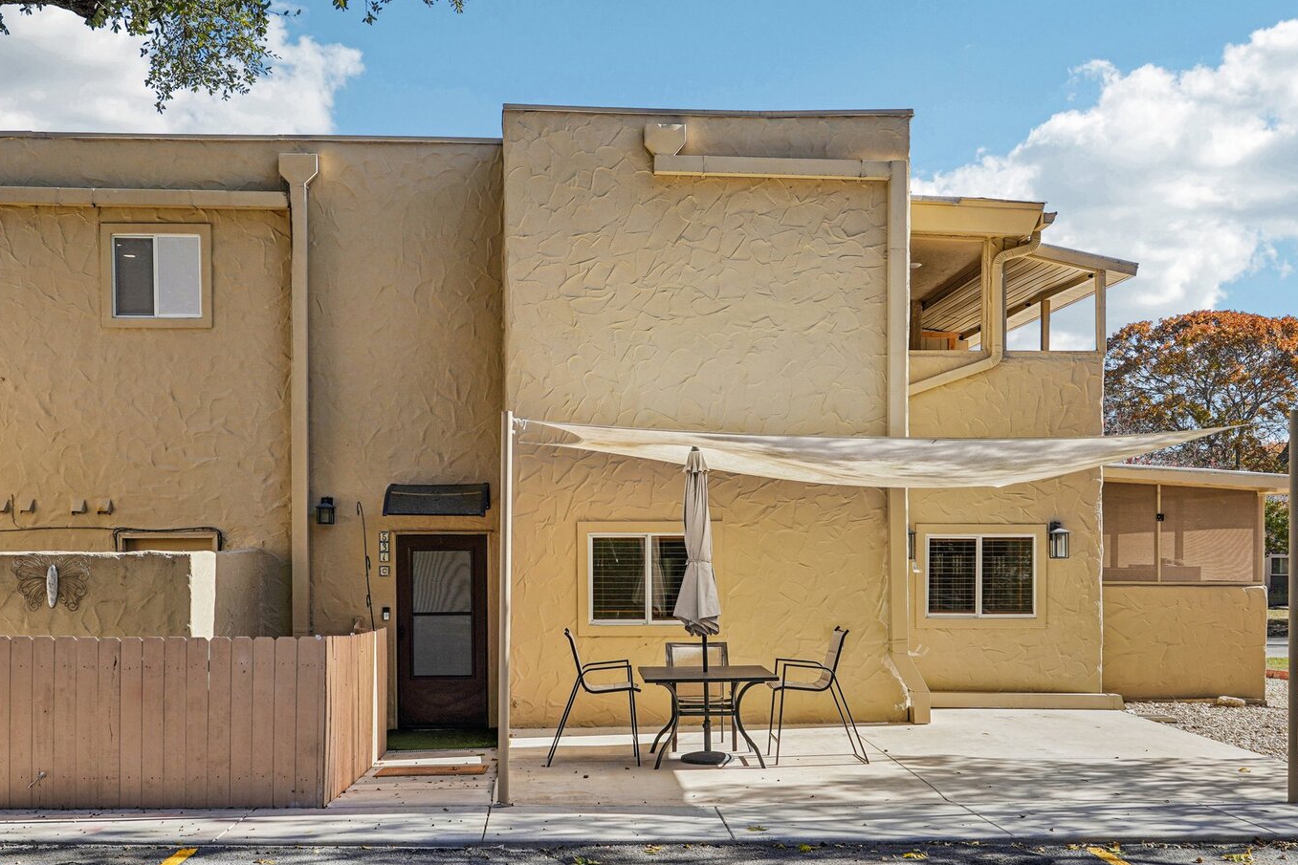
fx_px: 1356
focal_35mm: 38
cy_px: 397
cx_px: 610
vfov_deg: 35.4
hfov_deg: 51.1
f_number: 8
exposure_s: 1/200
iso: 100
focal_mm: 31.5
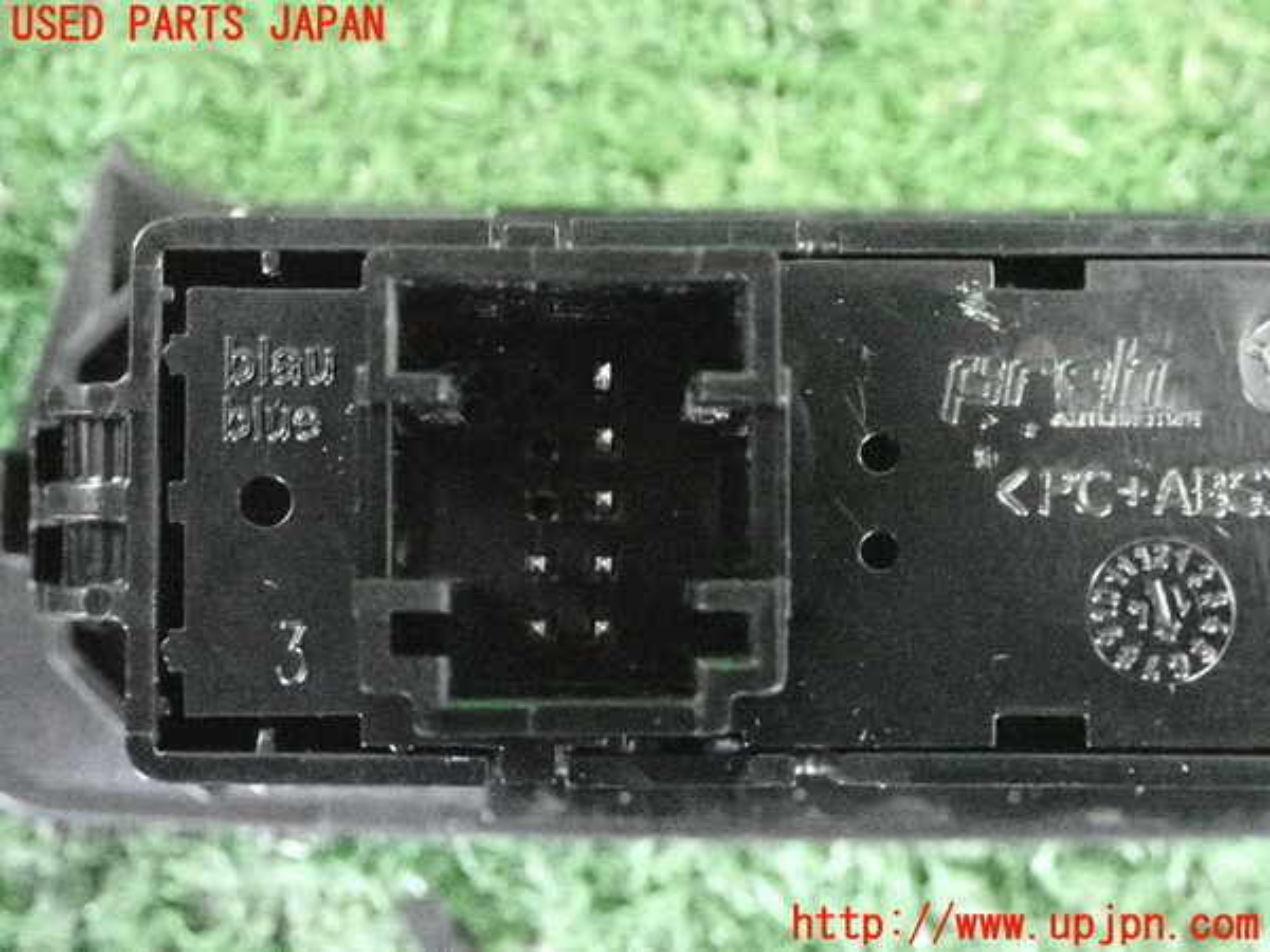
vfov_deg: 20.7
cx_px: 635
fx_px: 2605
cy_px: 476
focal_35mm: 71
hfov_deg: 27.4
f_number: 3.9
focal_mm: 12.73
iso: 12800
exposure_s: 1/50
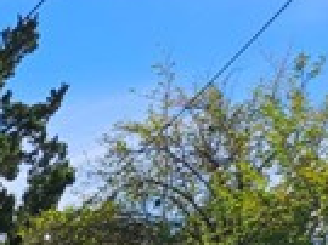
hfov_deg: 13.7
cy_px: 551
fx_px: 1032
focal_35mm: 109
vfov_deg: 11.6
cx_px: -432
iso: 32
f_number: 1.8
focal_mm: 5.4
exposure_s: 1/2000
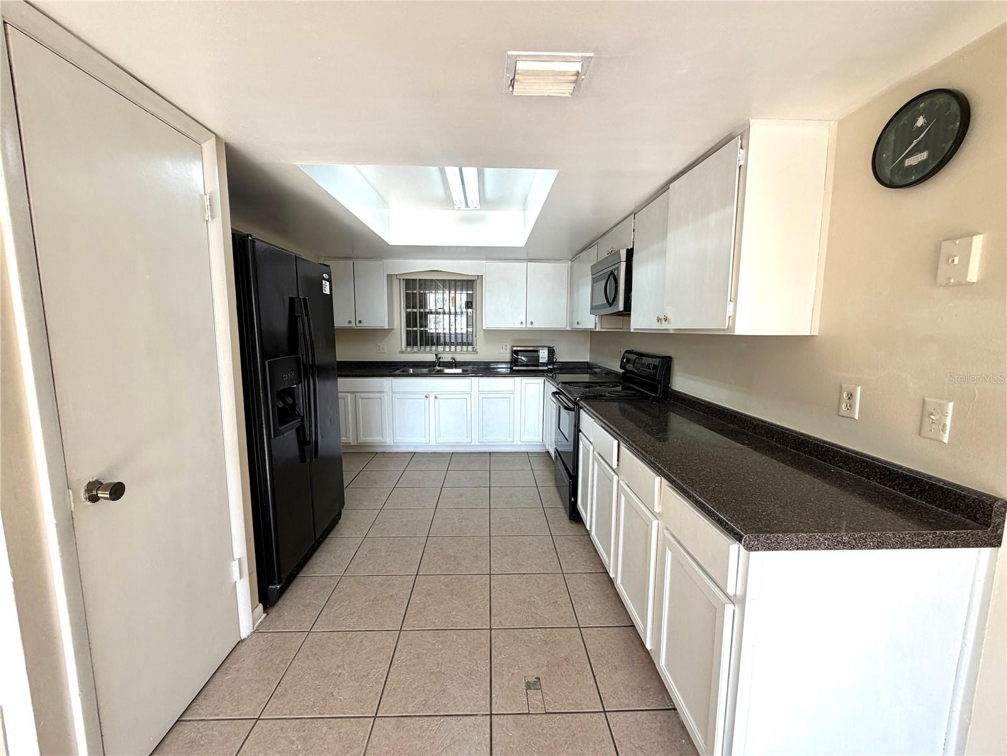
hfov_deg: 102.1
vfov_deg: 85.7
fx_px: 407
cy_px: 378
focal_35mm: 14
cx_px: 504
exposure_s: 1/121
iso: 64
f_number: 2.2
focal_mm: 2.22
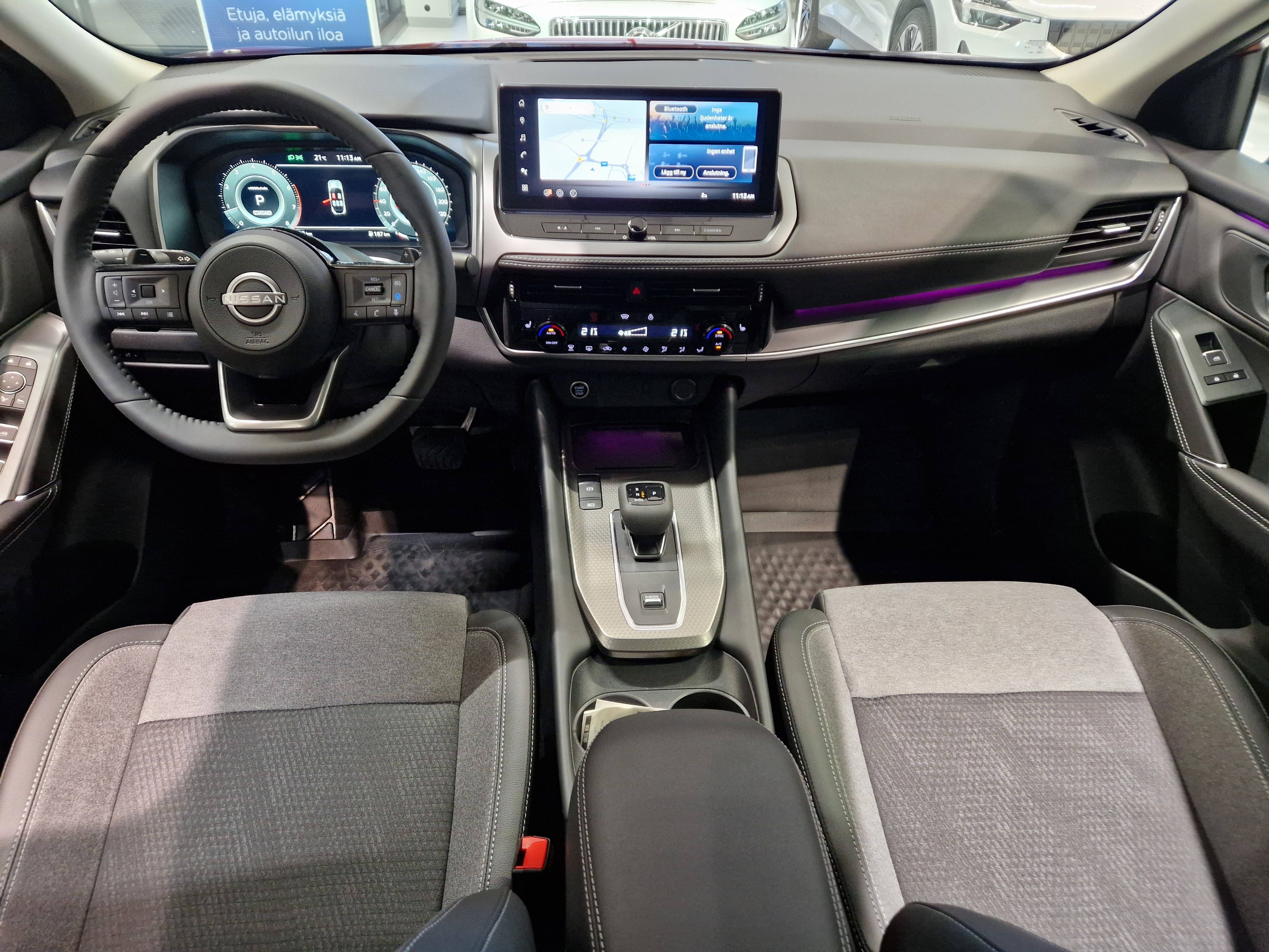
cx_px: 634
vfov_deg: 58.9
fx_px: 843
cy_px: 476
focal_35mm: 23
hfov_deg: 73.9
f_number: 1.8
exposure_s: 1/100
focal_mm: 5.4
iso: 640
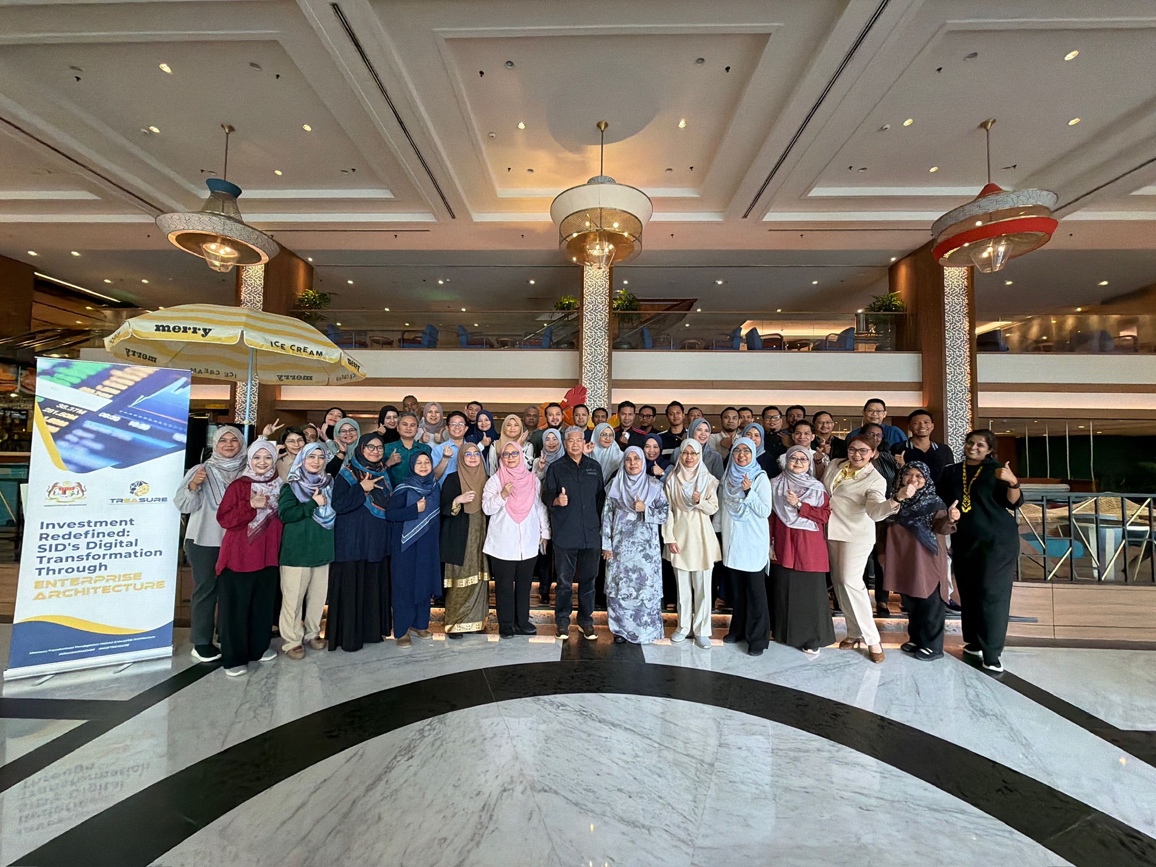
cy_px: 434
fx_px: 468
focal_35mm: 14
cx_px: 578
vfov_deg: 85.7
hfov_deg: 102.1
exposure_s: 1/134
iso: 640
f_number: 2.2
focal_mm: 2.22
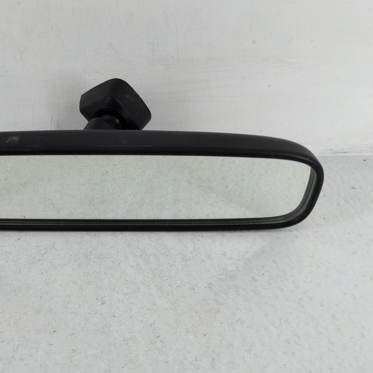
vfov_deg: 51.1
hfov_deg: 49.6
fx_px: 390
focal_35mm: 32
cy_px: 179
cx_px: 107
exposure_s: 1/125
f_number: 1.73
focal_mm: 4.38
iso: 63
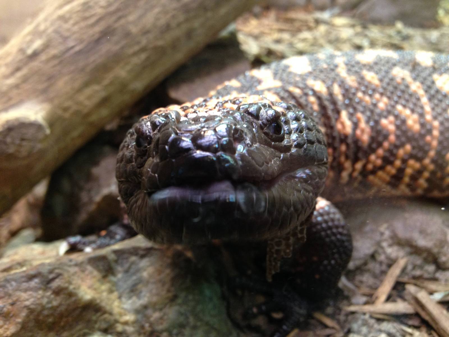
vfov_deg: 42.9
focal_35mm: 33
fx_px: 428
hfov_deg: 55.4
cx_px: 224
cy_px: 168
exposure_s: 1/20
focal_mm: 4.12
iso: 250
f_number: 2.4
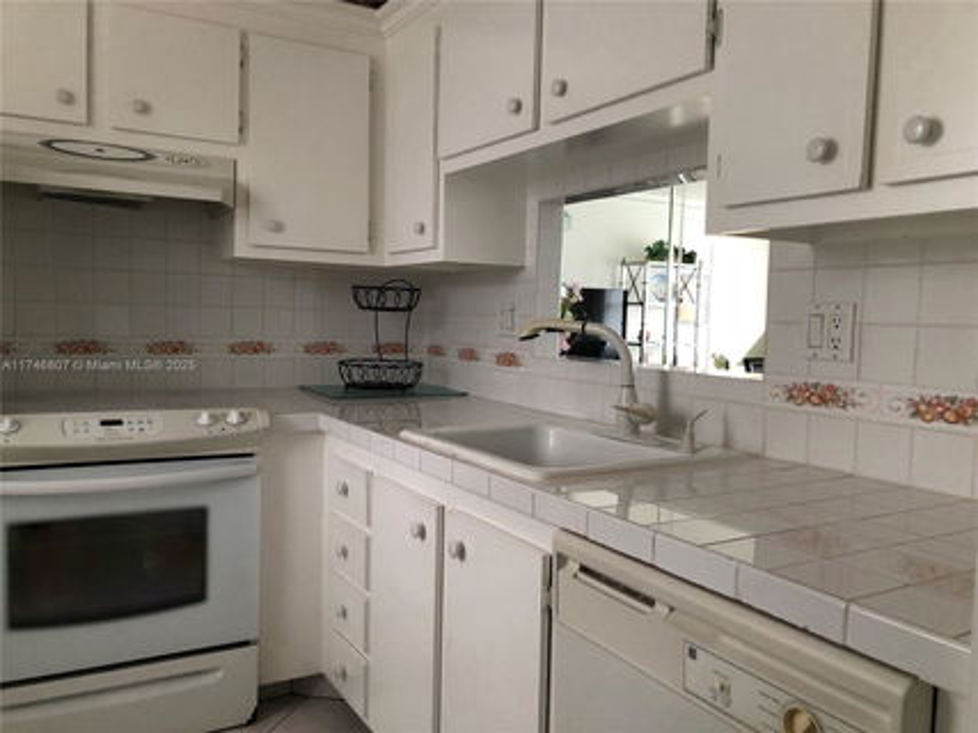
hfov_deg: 63.5
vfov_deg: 49.7
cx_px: 489
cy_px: 366
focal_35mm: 28
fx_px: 791
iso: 40
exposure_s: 1/15
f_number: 1.8
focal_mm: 3.99
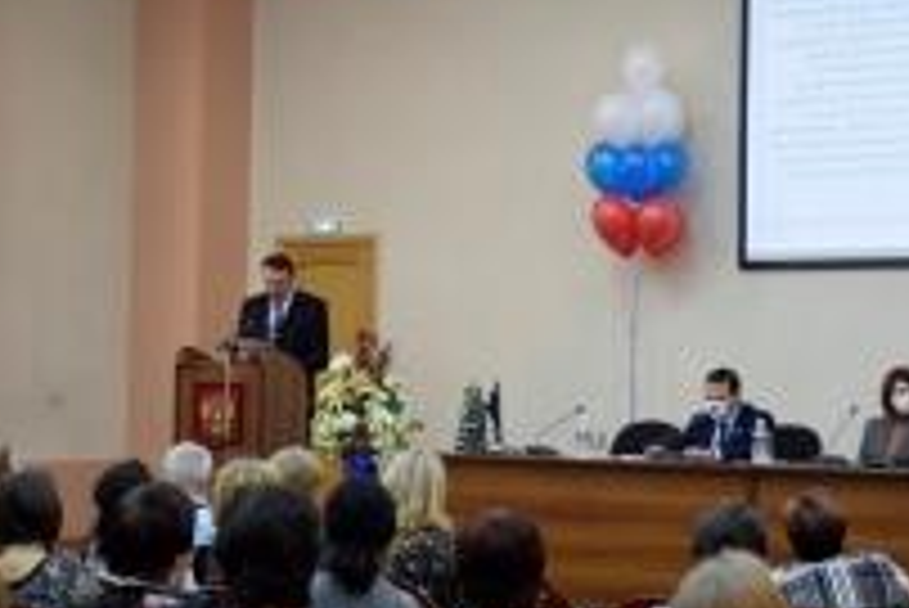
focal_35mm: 93
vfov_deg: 14.7
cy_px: 263
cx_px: 644
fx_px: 2350
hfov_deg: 21.8
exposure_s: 1/40
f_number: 4
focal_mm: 28
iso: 800
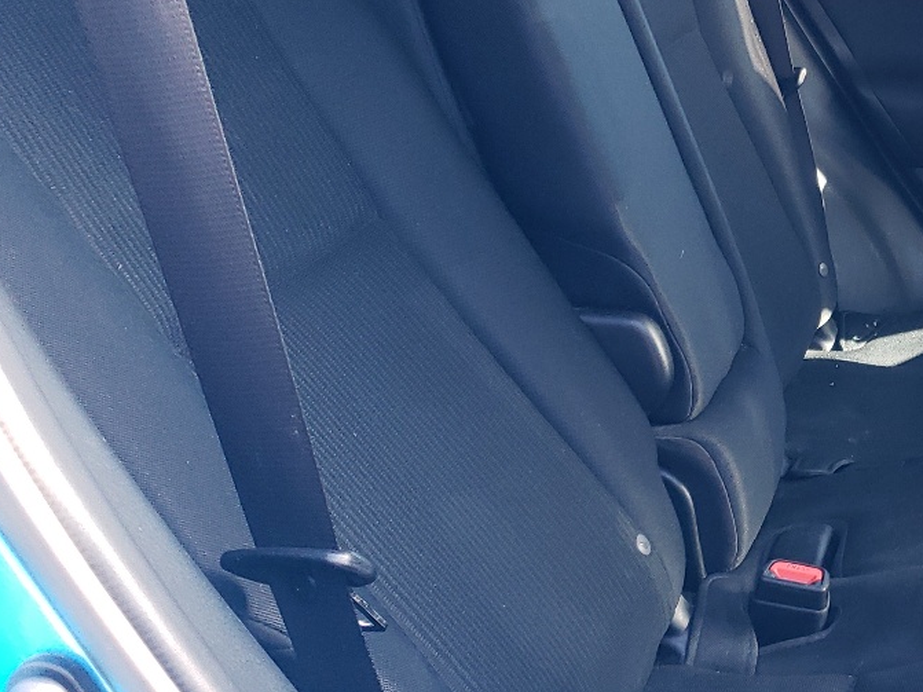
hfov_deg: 28.4
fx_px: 1653
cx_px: 1015
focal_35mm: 62
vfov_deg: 23.6
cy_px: 340
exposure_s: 1/120
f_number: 1.5
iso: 98
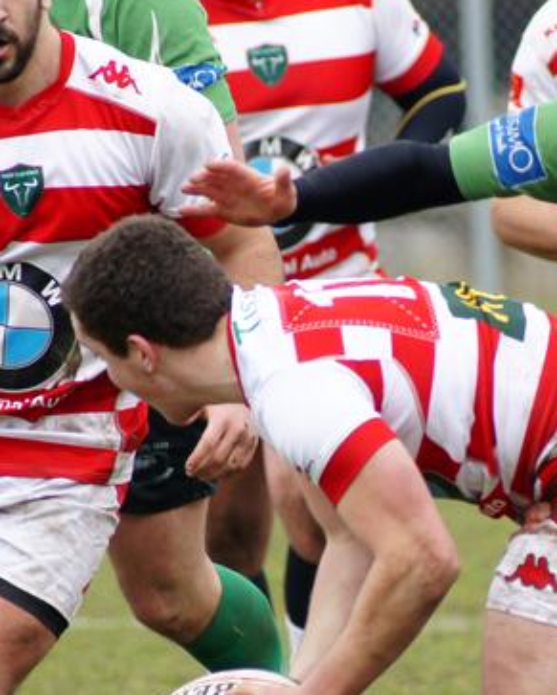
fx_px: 24470
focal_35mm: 1189
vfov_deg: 1.6
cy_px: 482
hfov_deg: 1.3
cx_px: 457
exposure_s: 1/800
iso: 400
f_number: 5.6
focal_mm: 300
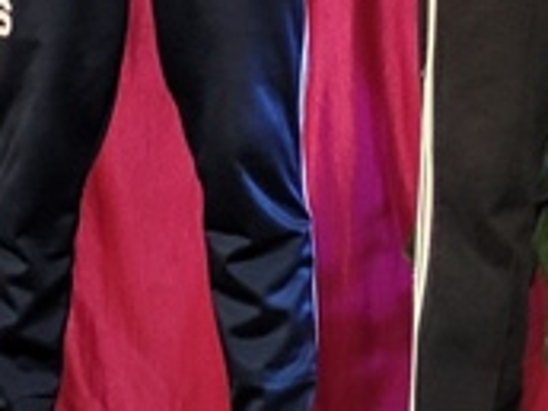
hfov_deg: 4.4
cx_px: 682
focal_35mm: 453
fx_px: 7171
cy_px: -405
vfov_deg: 3.3
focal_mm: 7.12
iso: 64
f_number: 2.4
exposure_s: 1/50
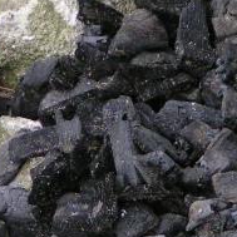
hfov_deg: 3.7
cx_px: 145
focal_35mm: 468
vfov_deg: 3.7
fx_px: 3625
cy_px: 65
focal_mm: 19.1
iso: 200
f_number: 3.5
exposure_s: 1/100
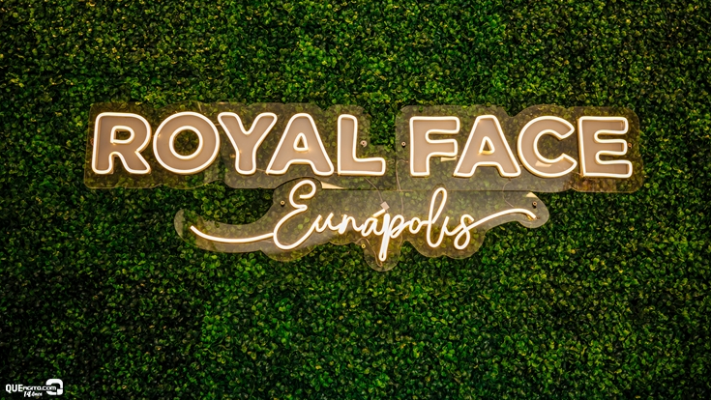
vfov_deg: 31.2
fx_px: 717
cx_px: 357
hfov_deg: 52.8
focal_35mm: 38
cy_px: 165
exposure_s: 1/60
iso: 100
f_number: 2.8
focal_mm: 24
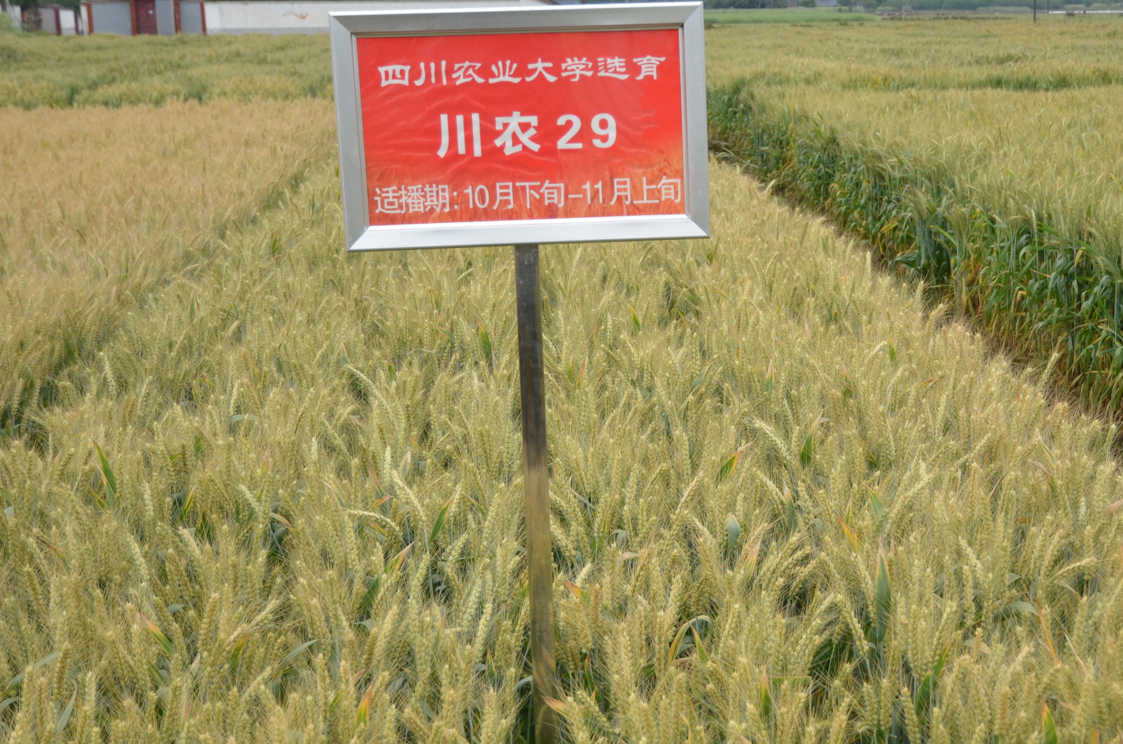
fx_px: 1868
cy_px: 516
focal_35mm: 60
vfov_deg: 22.4
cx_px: 756
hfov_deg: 33.2
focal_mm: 26
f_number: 4.8
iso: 400
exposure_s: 1/1500
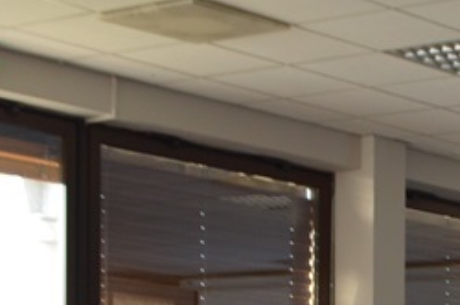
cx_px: 797
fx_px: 1838
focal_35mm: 144
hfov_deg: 13.1
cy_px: 638
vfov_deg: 8.9
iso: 200
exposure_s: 1/20
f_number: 5.6
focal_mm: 20
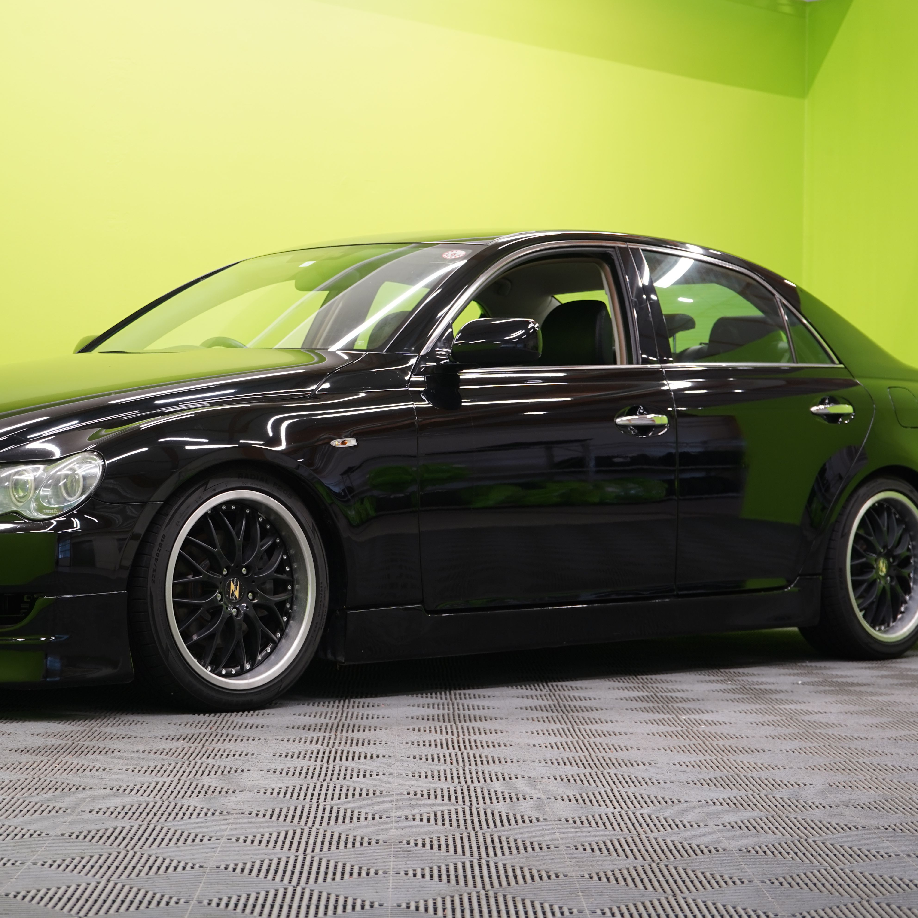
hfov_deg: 22.4
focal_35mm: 77
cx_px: 350
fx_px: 2310
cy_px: 461
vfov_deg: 22.5
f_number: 5.6
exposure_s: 1/20
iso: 400
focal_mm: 60
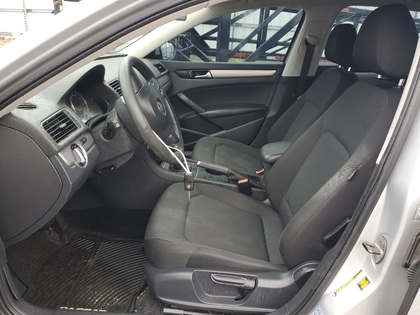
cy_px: 158
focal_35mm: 26
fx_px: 315
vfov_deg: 53.1
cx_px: 210
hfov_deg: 67.3
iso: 50
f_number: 1.5
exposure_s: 1/125
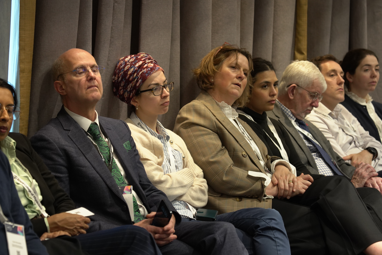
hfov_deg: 12.8
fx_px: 1698
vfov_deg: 8.6
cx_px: 191
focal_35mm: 160
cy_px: 128
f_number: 5.6
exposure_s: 1/40
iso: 2500
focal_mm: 160
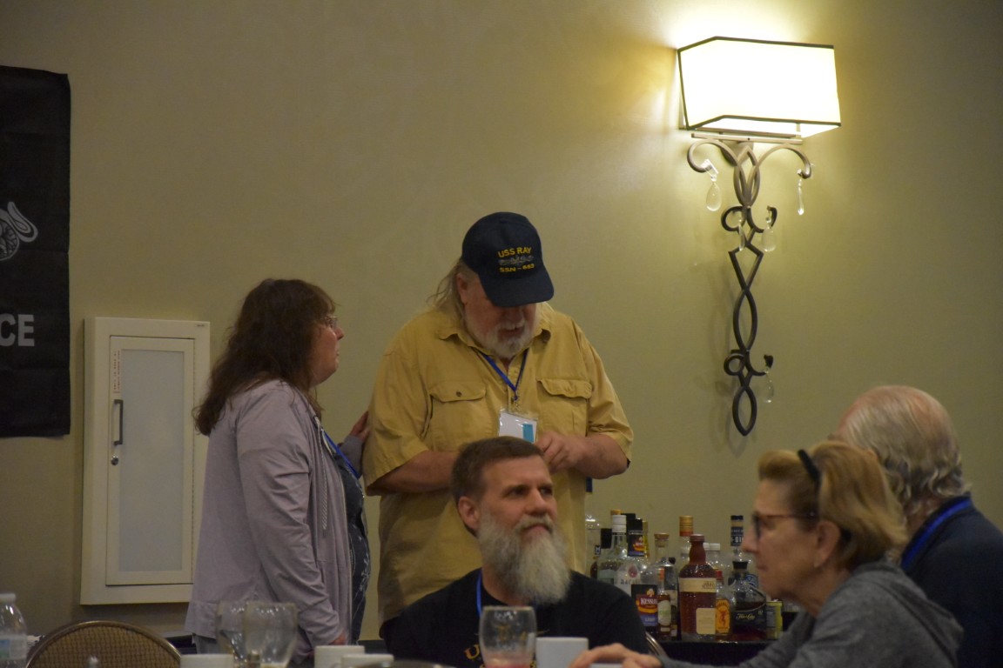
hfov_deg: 13.0
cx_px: 502
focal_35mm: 158
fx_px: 4388
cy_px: 334
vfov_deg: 8.7
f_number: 5.6
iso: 6400
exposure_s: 1/125
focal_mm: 105
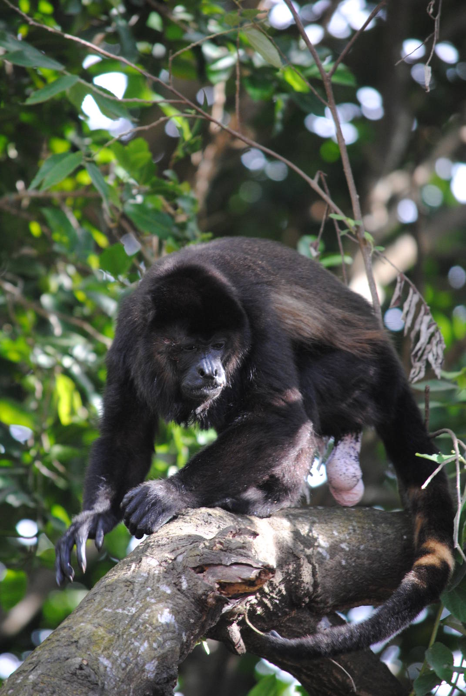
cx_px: 233
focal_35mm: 360
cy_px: 348
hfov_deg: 3.8
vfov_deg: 5.7
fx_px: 6970
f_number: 5.3
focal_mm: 240
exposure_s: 1/125
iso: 400
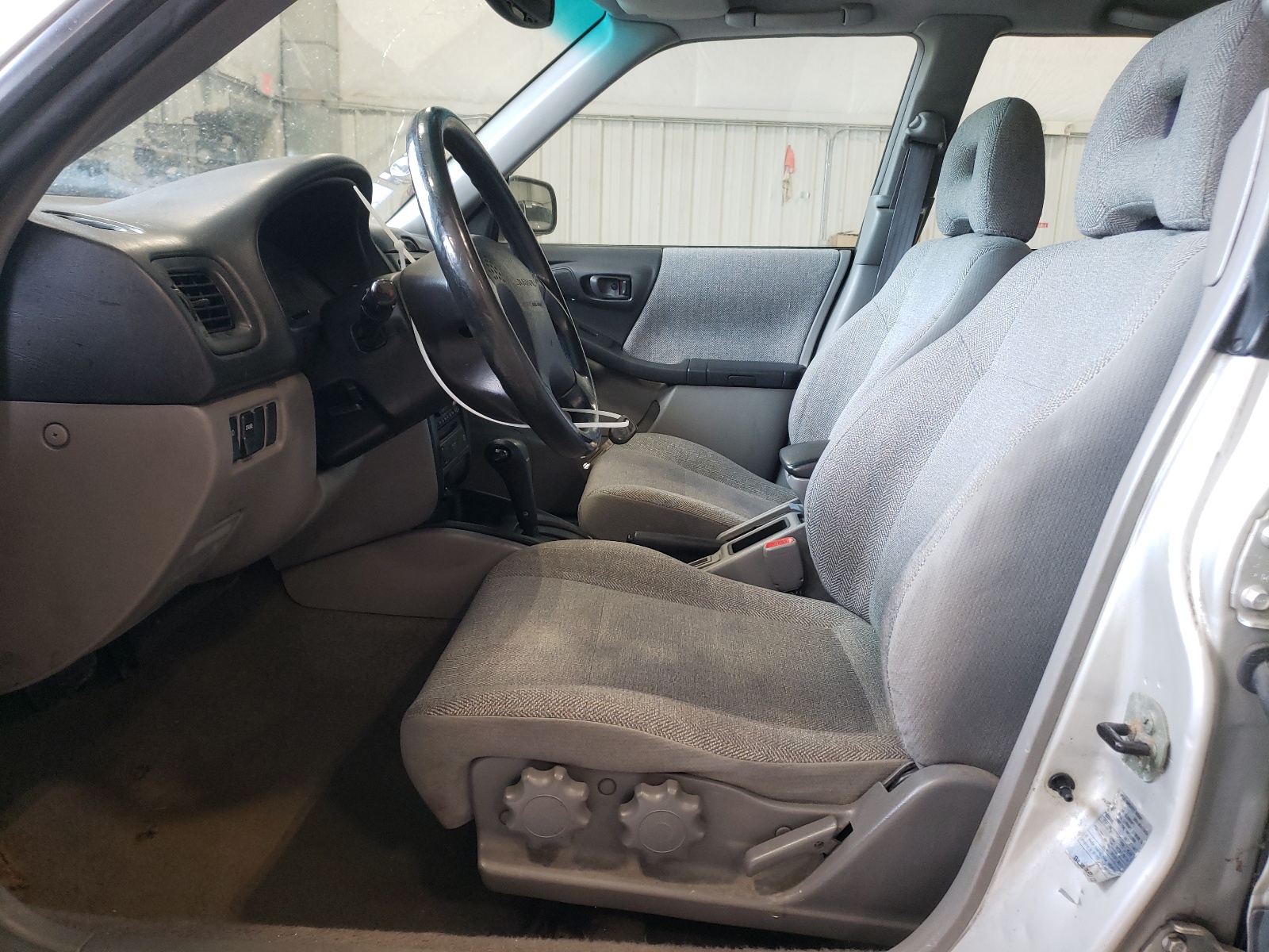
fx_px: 953
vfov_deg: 53.1
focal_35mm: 26
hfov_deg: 67.3
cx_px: 634
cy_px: 476
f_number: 1.5
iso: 133
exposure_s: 1/60.2
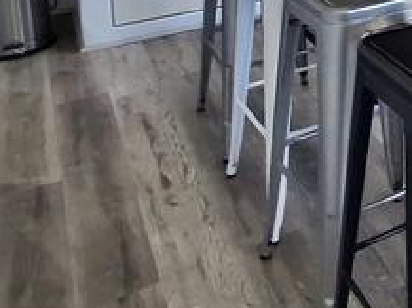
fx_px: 701
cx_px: 497
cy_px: -128
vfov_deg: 21.5
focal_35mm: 59
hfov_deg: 28.4
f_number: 2.2
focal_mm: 1.64
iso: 40
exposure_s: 1/270
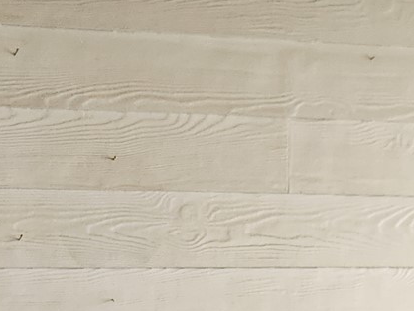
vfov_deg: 11.2
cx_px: -149
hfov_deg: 16.3
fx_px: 1352
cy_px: 727
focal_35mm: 113
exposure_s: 1/180
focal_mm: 5.4
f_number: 1.8
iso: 200
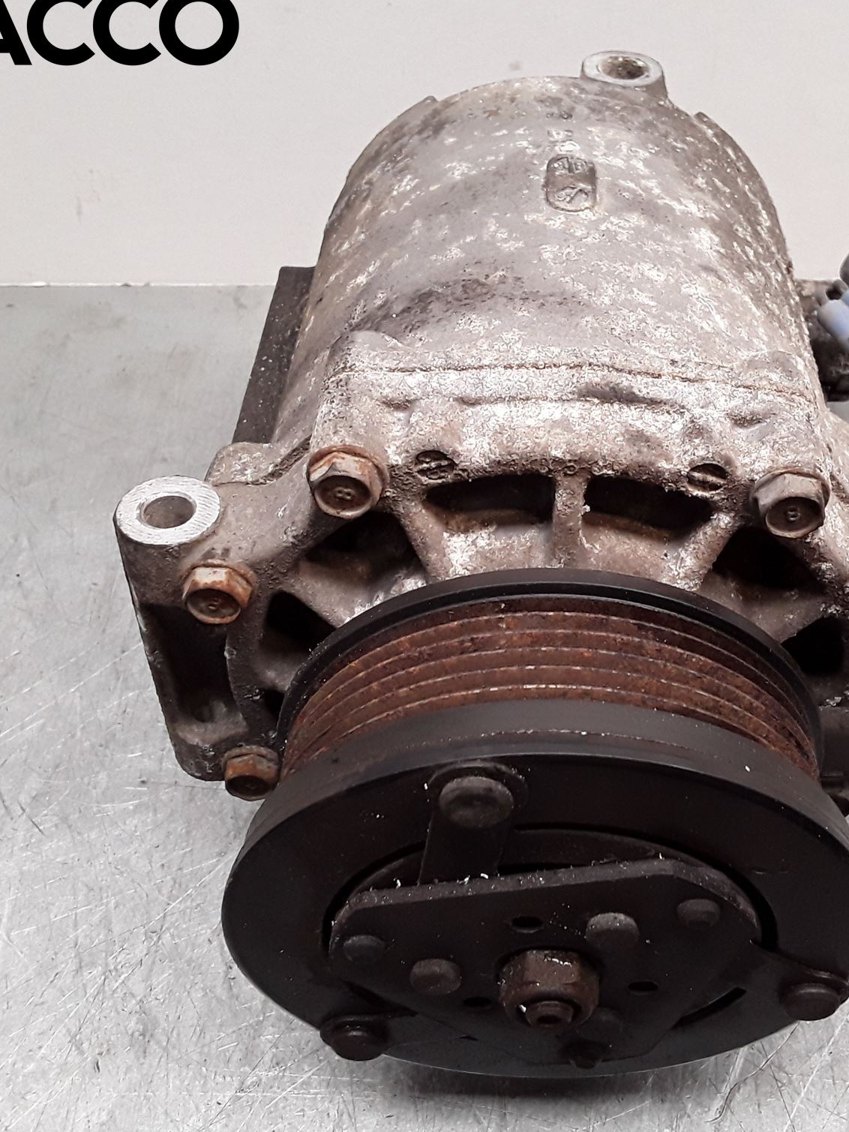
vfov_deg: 49.0
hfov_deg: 37.4
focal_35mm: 38
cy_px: 560
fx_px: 1242
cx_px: 546
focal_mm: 2.91
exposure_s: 1/100
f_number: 1.9
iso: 100
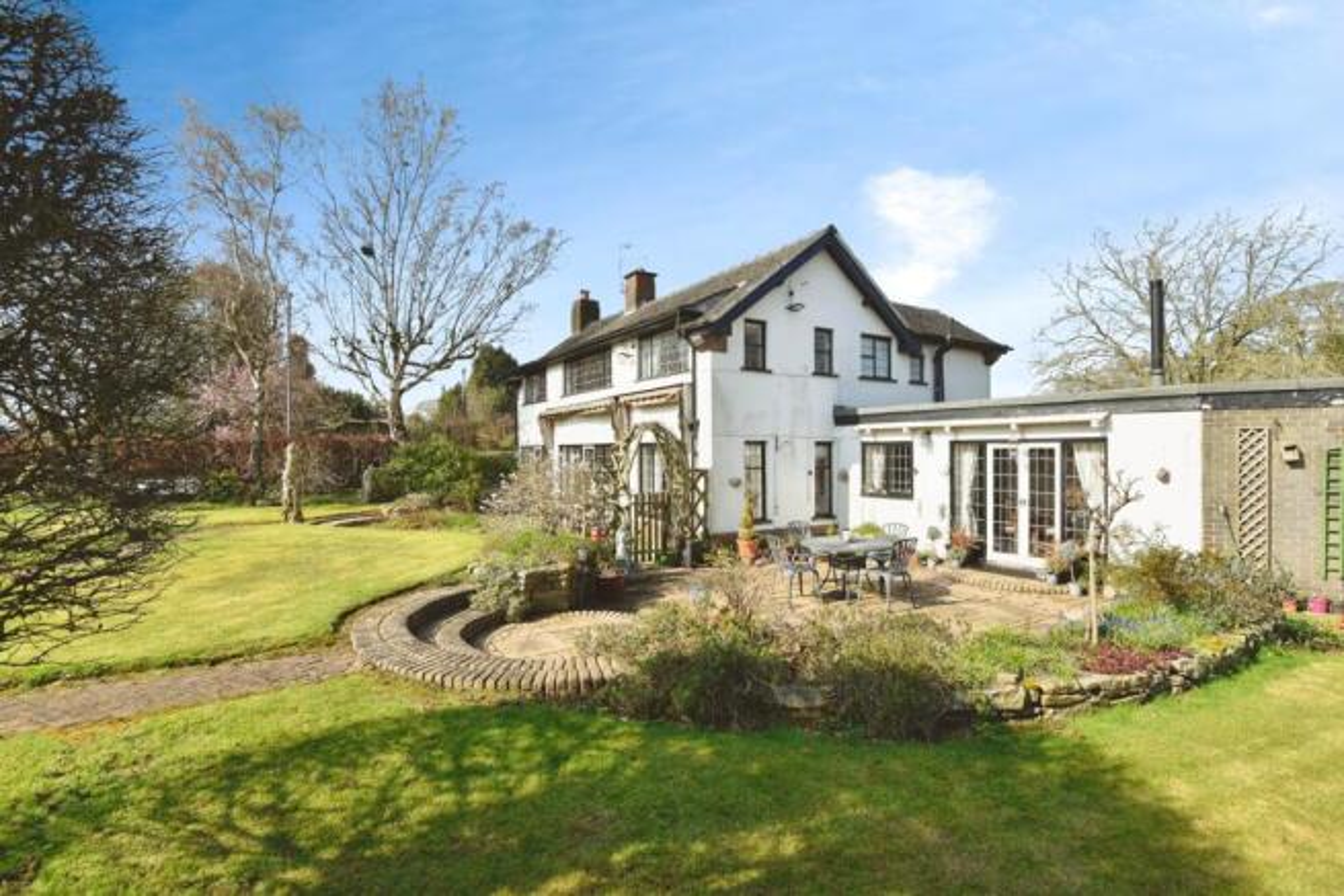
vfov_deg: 73.8
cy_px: 448
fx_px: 597
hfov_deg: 96.7
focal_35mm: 16
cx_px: 672
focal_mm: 16
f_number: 7.1
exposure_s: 1/1000
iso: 400
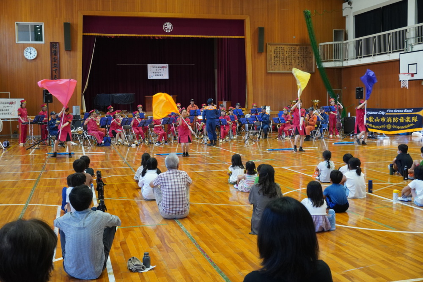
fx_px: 511
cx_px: 212
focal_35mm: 44
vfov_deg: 30.9
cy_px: 141
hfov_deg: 45.0
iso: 1250
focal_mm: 29
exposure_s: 1/50
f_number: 8
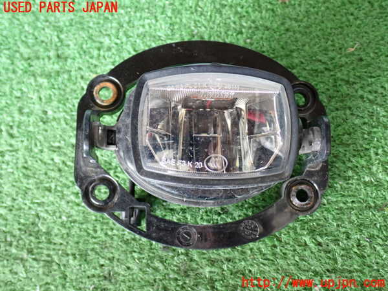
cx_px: 194
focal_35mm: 38
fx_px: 426
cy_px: 146
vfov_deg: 37.7
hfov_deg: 49.0
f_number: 2.7
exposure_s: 1/40
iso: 200
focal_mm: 6.83
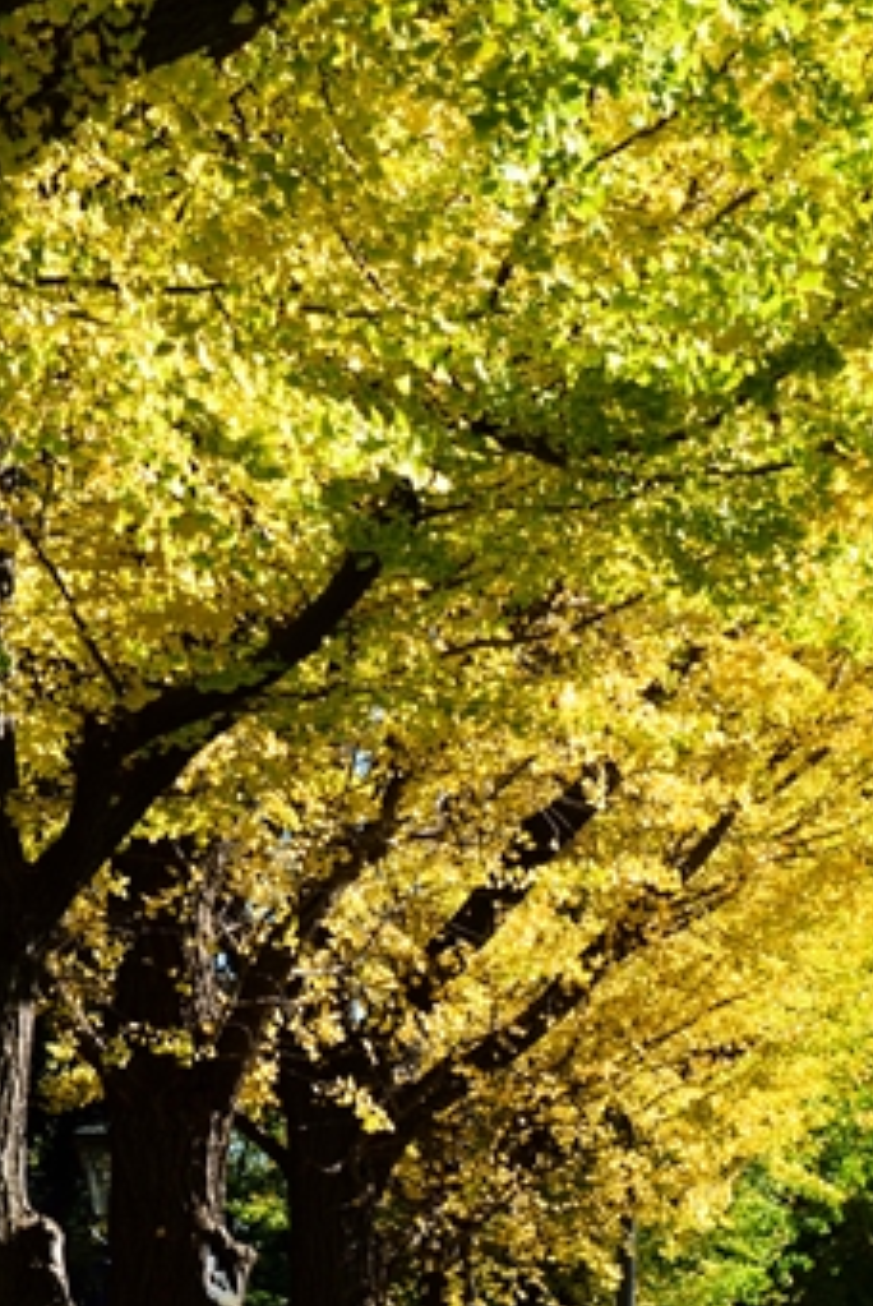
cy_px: 1007
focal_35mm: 136
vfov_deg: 15.0
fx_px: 4937
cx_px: 333
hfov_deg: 10.1
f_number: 9
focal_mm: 58
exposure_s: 1/320
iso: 400
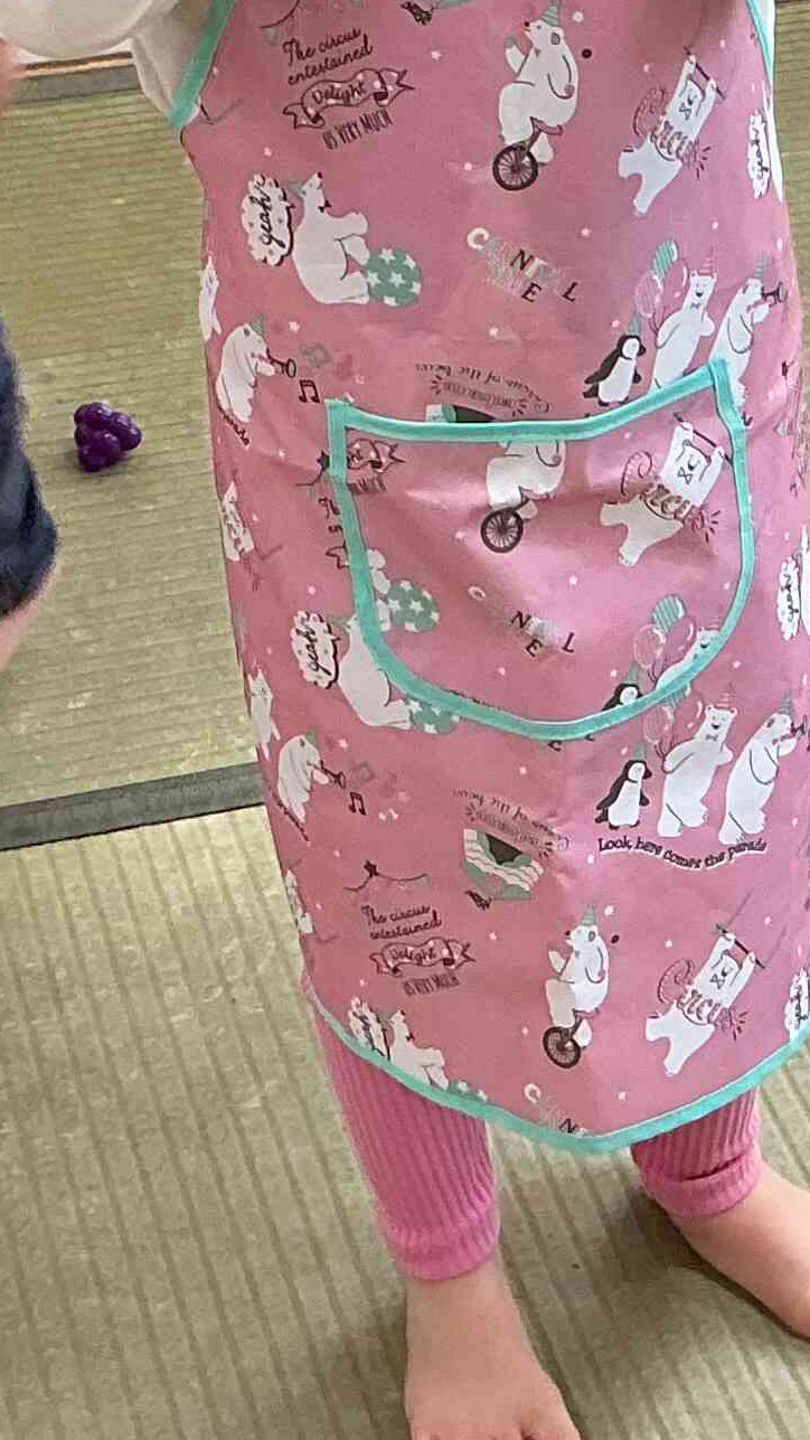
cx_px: 557
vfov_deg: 21.2
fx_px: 3780
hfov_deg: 12.2
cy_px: 215
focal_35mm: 99
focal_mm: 3
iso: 40
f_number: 1.8
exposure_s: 1/60
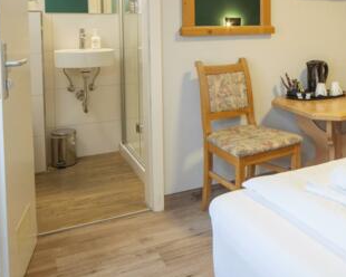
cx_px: 318
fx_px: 430
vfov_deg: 35.3
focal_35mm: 42
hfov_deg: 40.2
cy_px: 89
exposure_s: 1/4
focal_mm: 21
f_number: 11
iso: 200
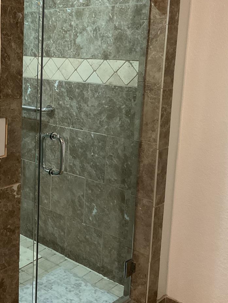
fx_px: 422
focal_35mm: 48
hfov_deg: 29.5
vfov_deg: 39.6
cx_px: 42
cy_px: 127
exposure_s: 1/40
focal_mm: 3
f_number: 1.8
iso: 250
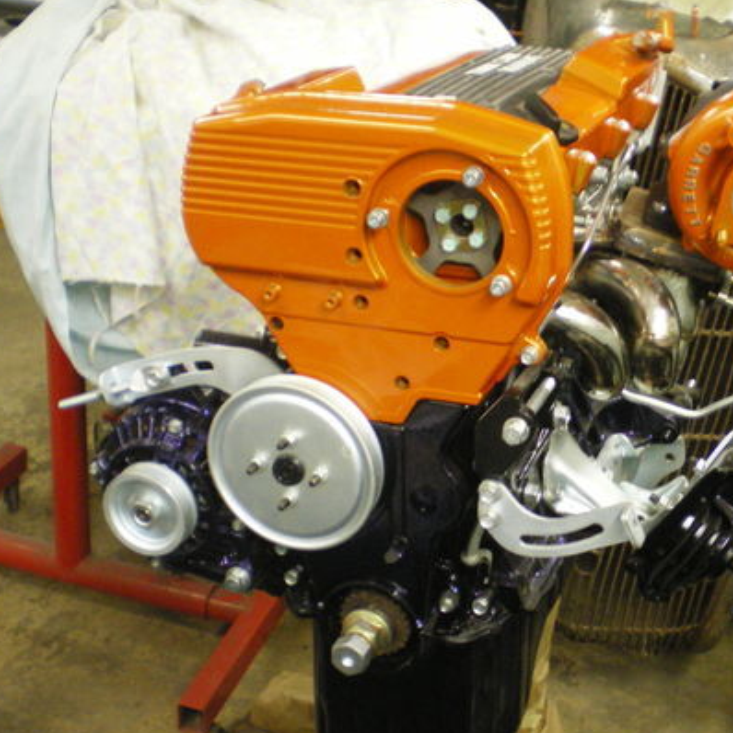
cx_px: 505
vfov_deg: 31.6
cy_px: 376
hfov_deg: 31.3
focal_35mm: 54
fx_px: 1294
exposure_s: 1/30
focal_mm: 6.3
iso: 320
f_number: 3.1
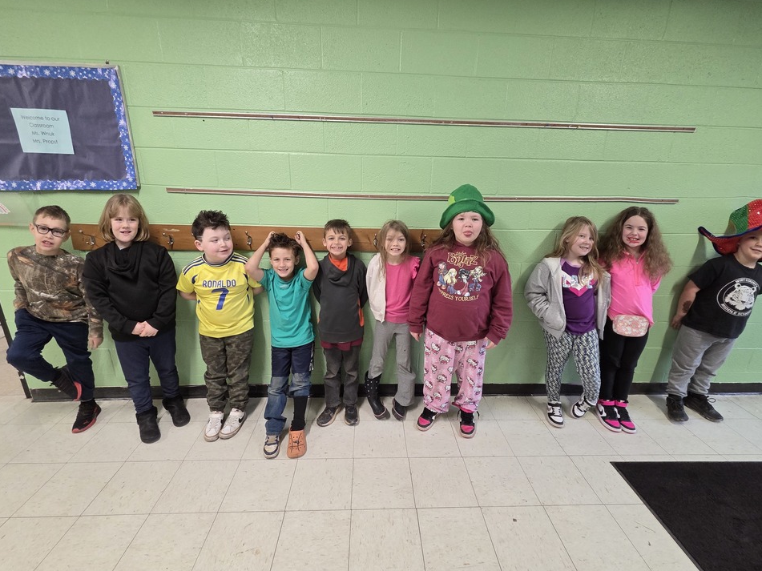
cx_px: 380
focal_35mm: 14
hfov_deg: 102.1
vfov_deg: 85.7
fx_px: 308
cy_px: 283
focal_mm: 2.2
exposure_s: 1/50
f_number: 2.2
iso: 250
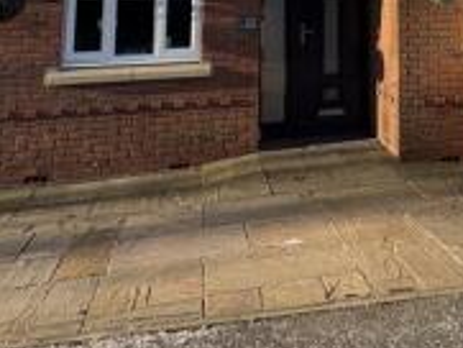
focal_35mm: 45
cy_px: -104
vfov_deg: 27.1
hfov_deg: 40.3
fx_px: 602
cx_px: 372
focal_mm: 2.22
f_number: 2.2
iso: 64
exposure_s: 1/425
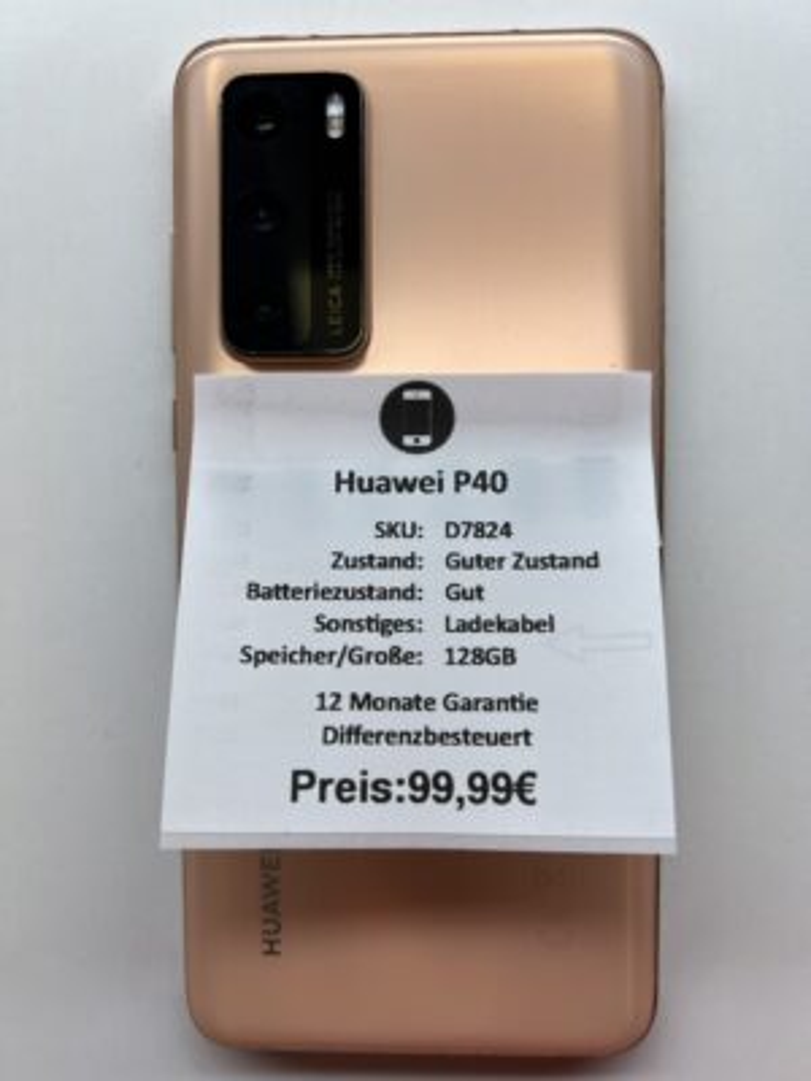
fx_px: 812
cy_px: 540
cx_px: 406
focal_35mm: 26
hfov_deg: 53.1
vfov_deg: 67.3
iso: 50
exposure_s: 1/399
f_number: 1.5
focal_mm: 5.7
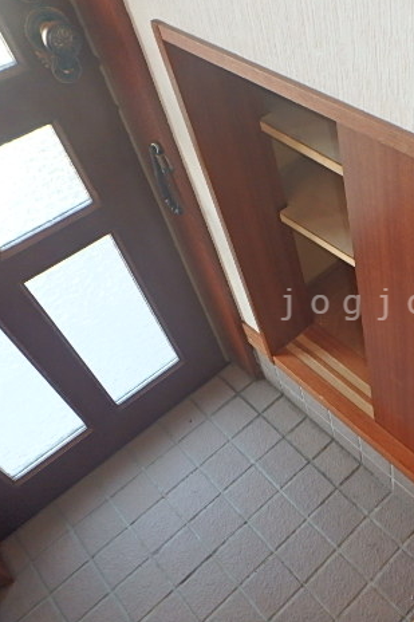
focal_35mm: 33
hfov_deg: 37.3
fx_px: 570
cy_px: 304
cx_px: 372
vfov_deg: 57.2
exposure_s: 1/50
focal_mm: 4
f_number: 3.8
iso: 200
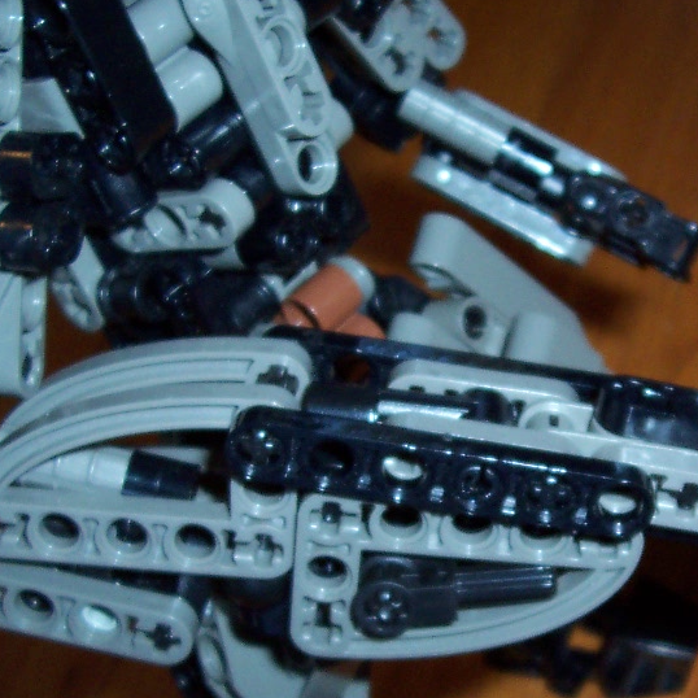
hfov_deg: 23.3
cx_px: 562
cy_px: 474
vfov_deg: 23.5
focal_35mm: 73
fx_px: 1665
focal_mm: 5.6
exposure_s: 1/60
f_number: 2.8
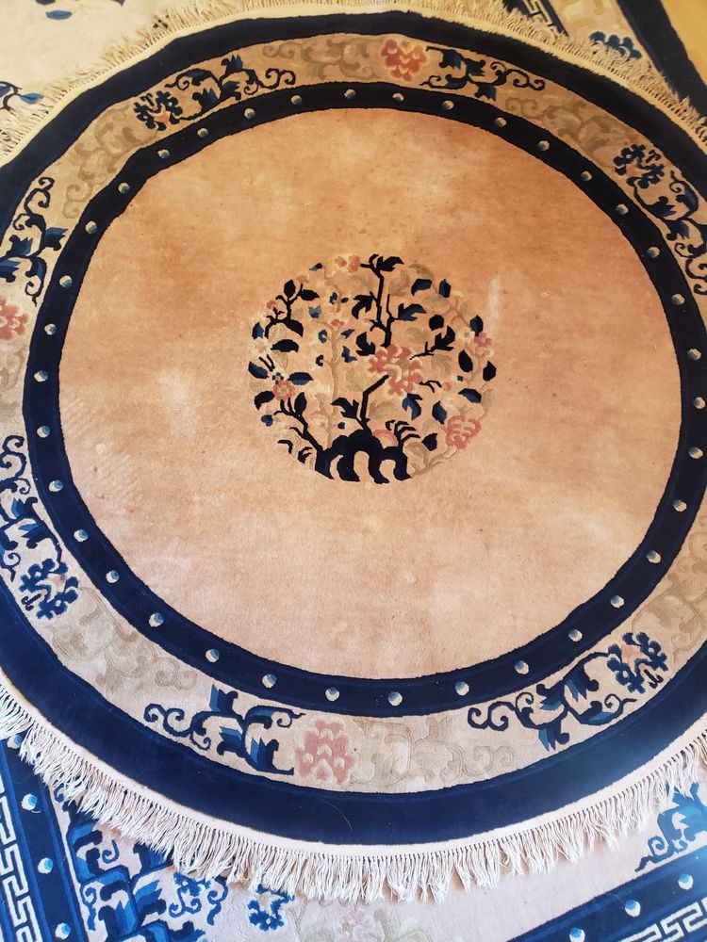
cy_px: 471
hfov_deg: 53.1
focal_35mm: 26
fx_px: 708
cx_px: 354
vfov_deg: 67.3
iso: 250
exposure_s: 1/22
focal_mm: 4.3
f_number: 1.5
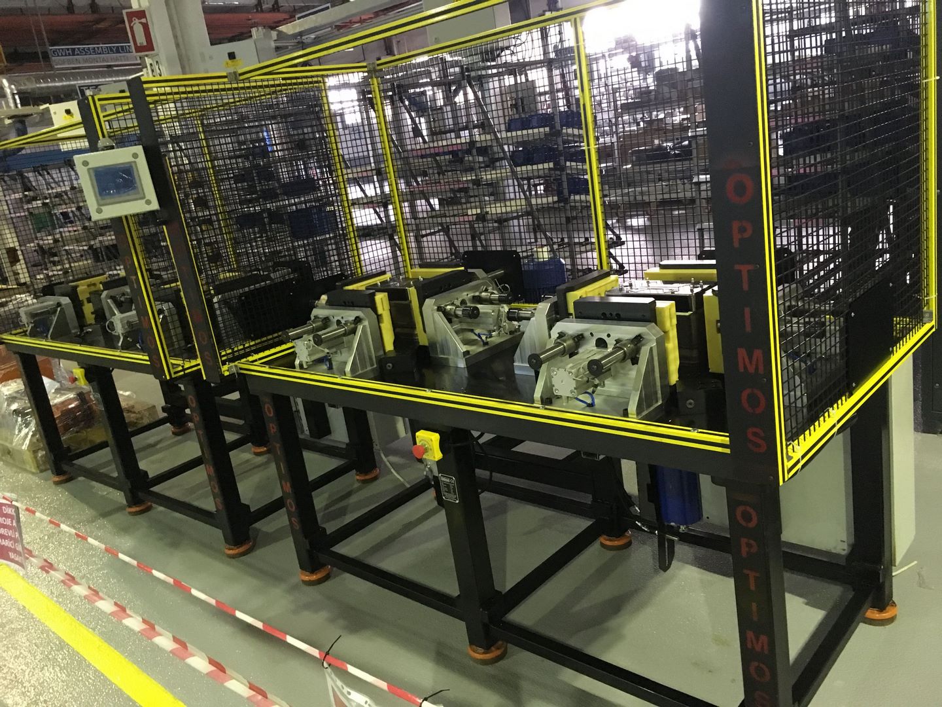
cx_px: 471
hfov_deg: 61.7
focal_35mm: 29
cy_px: 354
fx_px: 789
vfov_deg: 48.2
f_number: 2.2
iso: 320
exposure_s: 1/17
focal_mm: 4.15
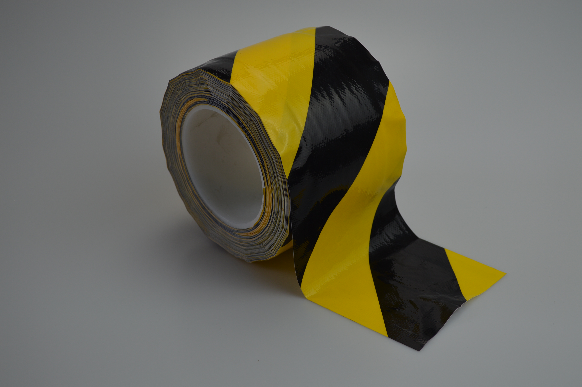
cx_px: 291
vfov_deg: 25.0
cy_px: 194
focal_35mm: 54
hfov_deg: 36.9
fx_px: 872
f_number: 6.3
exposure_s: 1/80
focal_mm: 36
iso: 100
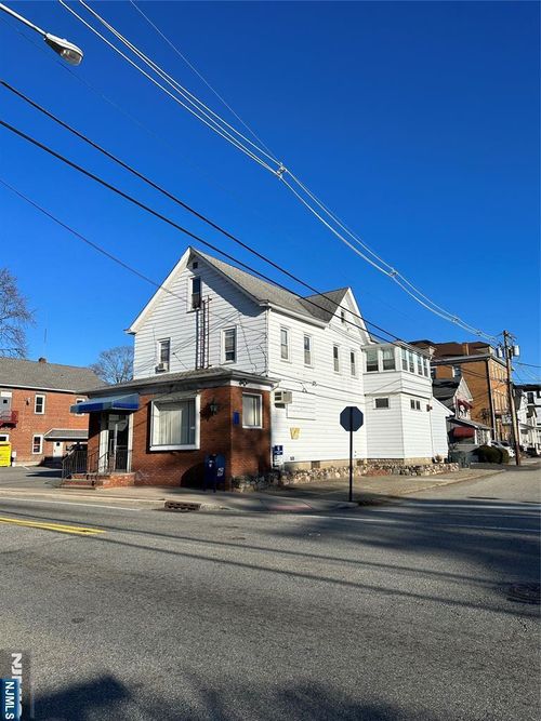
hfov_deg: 56.8
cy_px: 360
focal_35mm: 24
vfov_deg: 71.6
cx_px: 270
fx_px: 500
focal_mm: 6.86
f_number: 1.78
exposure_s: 1/7042
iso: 80
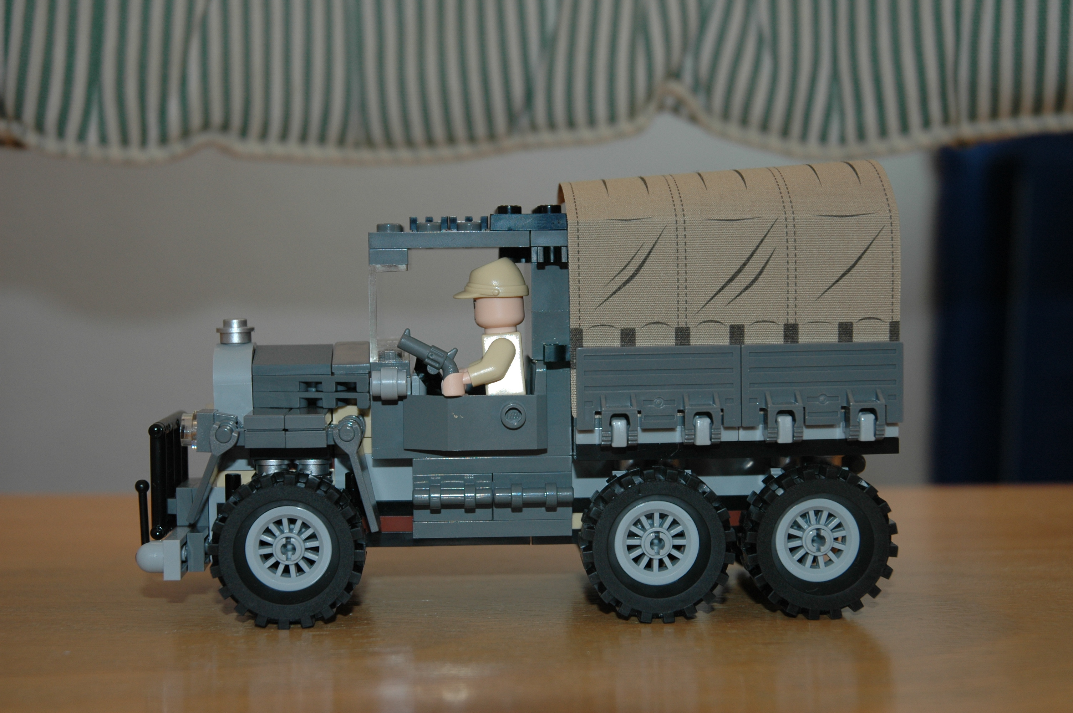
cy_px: 356
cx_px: 536
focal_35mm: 60
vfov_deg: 22.6
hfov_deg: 33.4
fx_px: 1787
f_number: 4.5
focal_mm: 40
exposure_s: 1/60
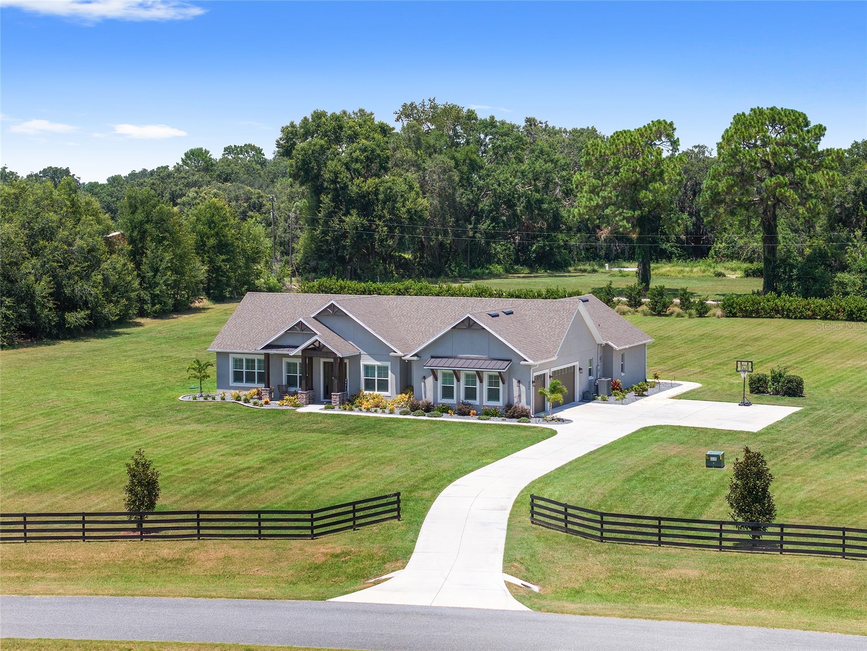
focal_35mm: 70
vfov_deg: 21.0
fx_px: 1753
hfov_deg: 27.8
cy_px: 326
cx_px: 434
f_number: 2.8
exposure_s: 1/1000
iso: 100
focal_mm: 19.35
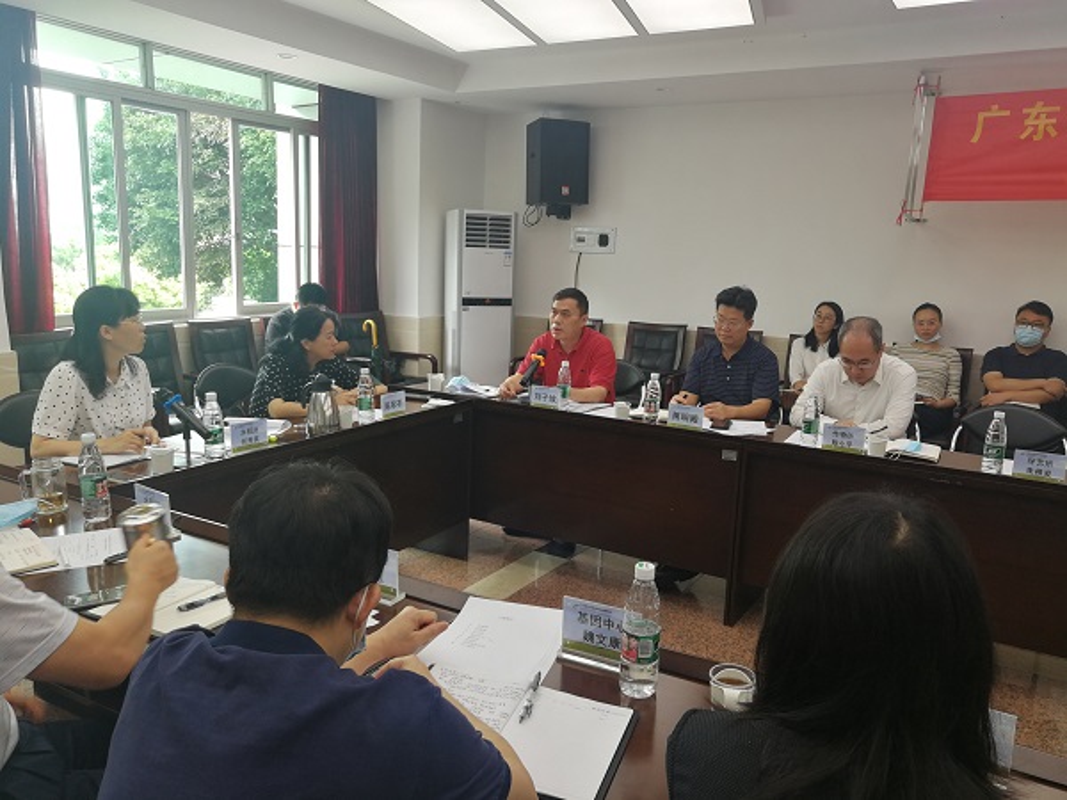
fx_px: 832
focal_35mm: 27
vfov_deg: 51.4
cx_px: 534
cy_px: 400
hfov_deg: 65.3
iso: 64
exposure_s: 1/50
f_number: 1.8
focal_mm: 3.95
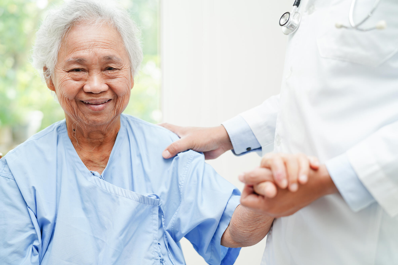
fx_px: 553
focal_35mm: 50
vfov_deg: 27.0
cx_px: 199
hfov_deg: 39.6
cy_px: 132
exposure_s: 1/200
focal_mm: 50
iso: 100
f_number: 2
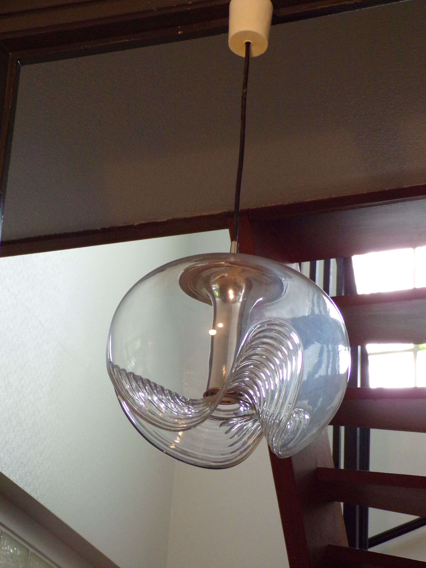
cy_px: 281
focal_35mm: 88
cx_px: 215
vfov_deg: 22.3
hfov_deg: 16.8
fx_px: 1444
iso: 536
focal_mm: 15.4
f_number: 4
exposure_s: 1/50
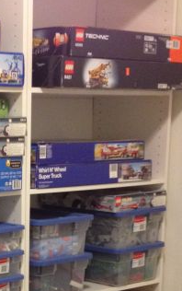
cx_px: -16
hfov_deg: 12.0
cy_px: 281
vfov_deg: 18.8
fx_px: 856
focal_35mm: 108
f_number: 2.4
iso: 250
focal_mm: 4.28
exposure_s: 1/20
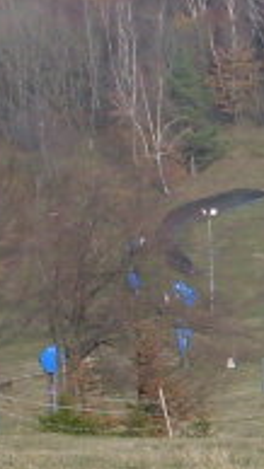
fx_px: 2715
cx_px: 736
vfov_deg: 9.9
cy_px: 300
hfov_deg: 5.3
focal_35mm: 218
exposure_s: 1/180
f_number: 8.4
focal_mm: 6.3
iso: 80
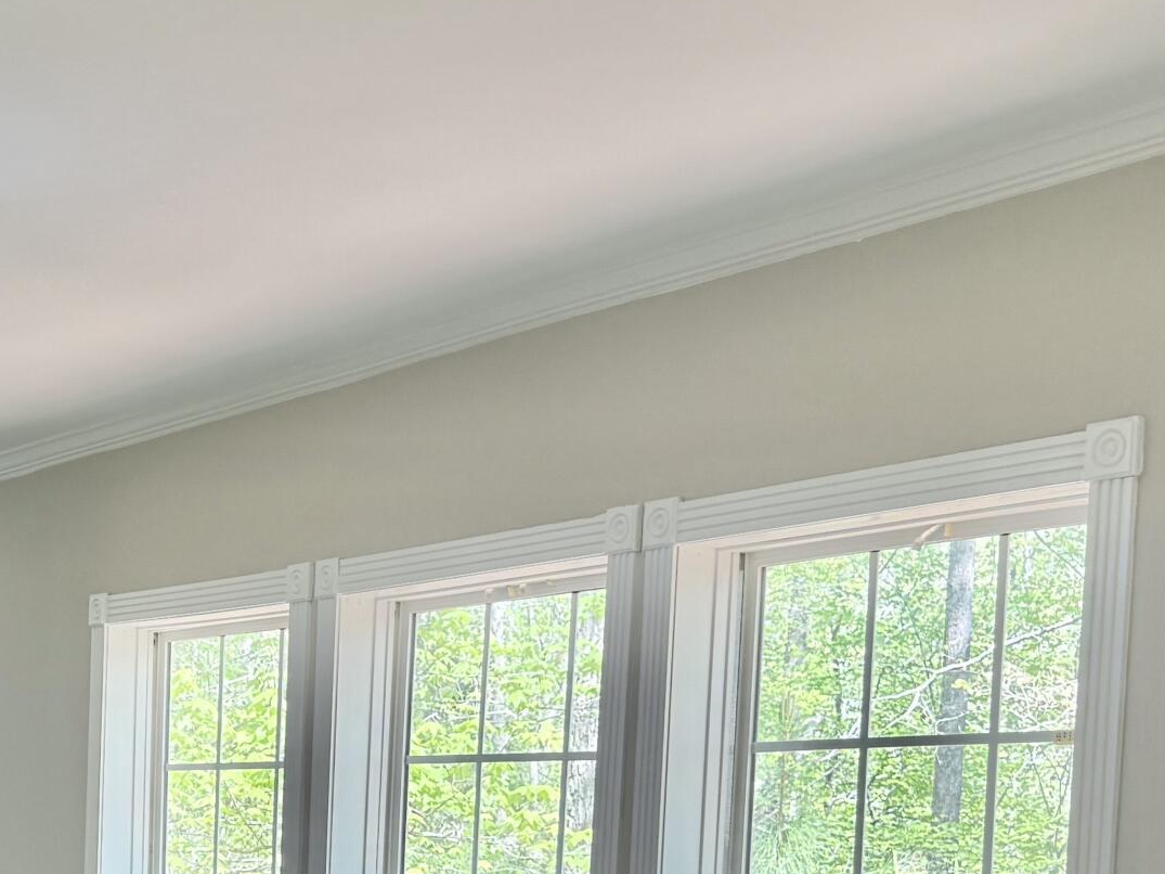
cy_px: 1015
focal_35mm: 67
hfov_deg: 27.3
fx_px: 2255
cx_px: -12
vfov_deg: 20.6
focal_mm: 6.76
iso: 80
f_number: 1.78
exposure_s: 1/129
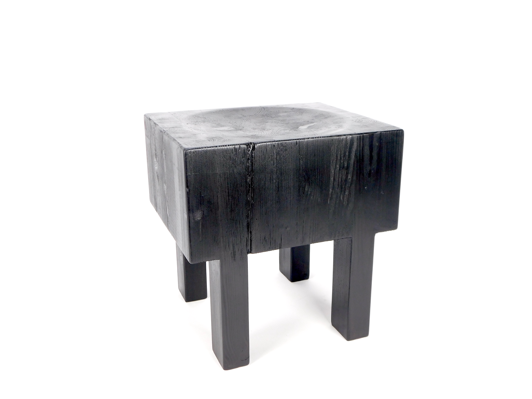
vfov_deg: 39.7
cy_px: 200
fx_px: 553
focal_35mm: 36
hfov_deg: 51.4
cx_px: 266
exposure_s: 1/60
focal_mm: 6.3
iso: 125
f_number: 3.5
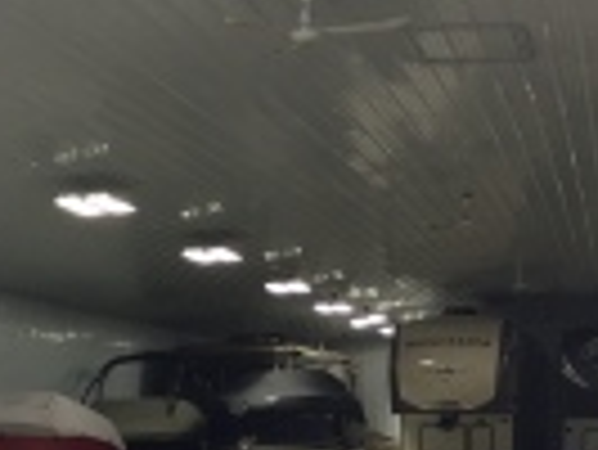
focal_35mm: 87
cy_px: 526
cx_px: -99
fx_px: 1504
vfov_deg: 16.4
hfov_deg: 21.1
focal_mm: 4.15
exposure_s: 1/120
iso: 50
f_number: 2.2
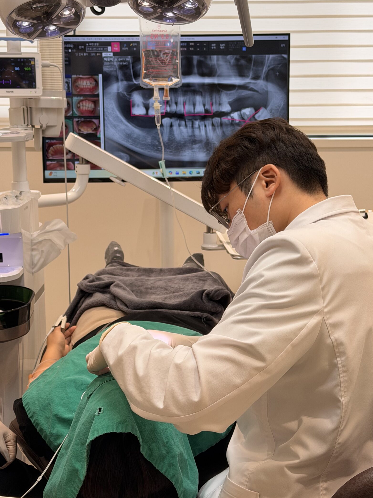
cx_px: 187
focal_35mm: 59
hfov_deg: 24.8
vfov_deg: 32.7
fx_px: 848
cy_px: 227
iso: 50
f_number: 1.78
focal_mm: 6.76
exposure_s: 1/135
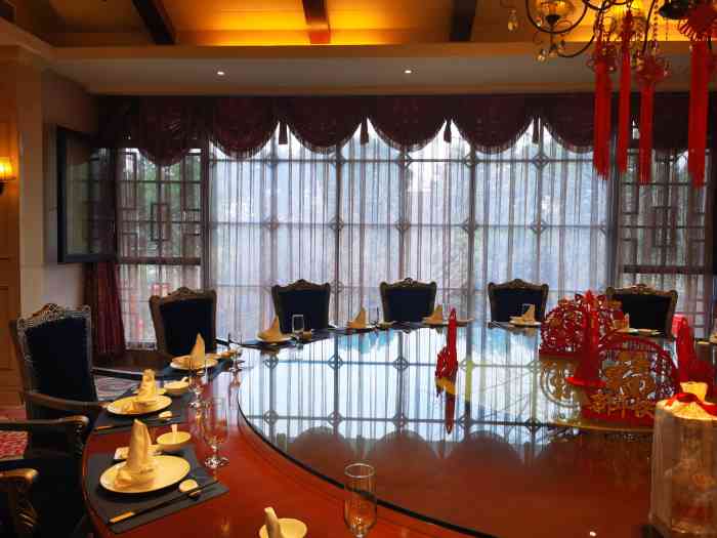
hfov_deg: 65.3
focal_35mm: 27
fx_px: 559
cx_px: 358
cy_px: 269
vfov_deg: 51.4
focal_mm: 5.56
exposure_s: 1/100
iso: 50
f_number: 1.6
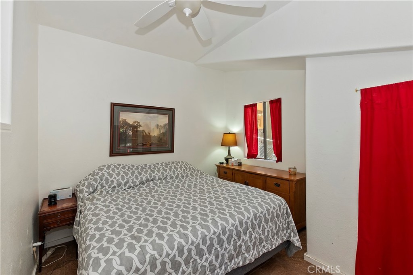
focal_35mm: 15
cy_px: 138
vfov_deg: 77.3
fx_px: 172
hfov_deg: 100.4
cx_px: 206
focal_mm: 10
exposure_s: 1/30
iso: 400
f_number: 8
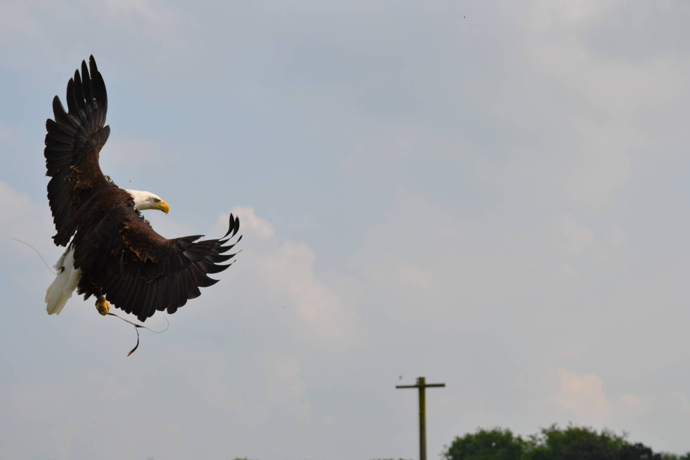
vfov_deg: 13.0
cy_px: 230
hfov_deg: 19.5
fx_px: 2013
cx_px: 345
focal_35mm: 105
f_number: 7.1
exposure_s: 1/2000
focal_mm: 70
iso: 360
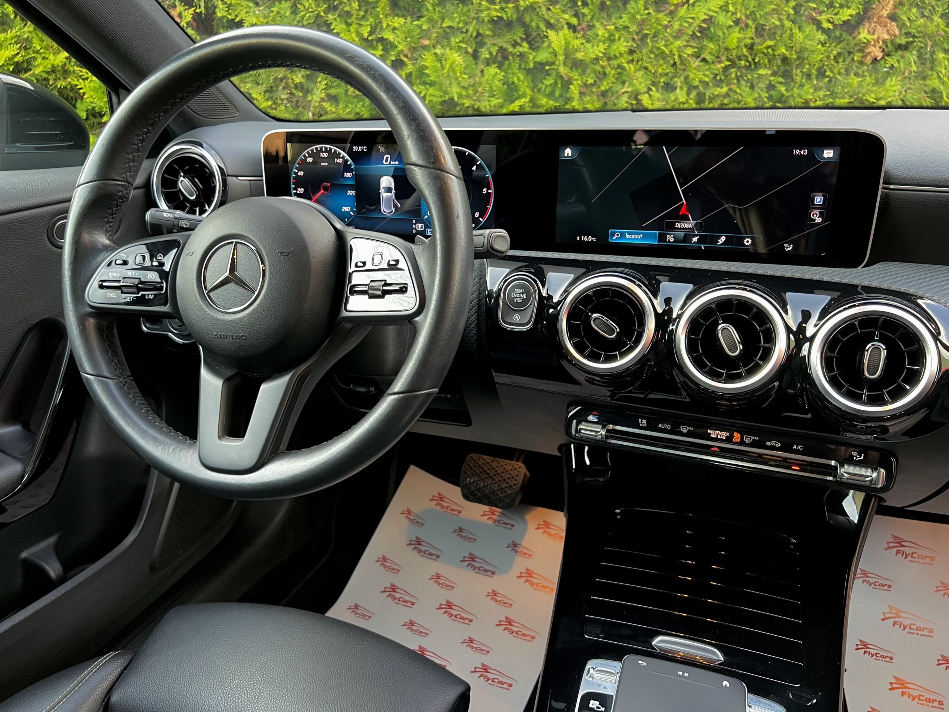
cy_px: 356
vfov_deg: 53.1
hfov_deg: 67.3
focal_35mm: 26
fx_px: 713
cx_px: 474
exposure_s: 1/81
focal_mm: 5.7
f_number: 1.5
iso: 125
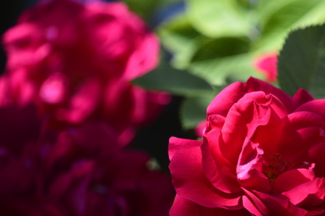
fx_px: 4871
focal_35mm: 540
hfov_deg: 3.8
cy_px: 171
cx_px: 294
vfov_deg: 2.5
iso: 200
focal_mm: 180
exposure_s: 1/160
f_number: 5.6
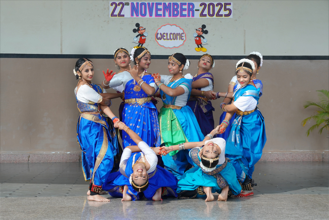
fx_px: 640
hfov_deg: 28.8
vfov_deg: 19.5
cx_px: 164
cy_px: 110
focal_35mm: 70
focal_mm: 70
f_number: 11
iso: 250
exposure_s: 1/125
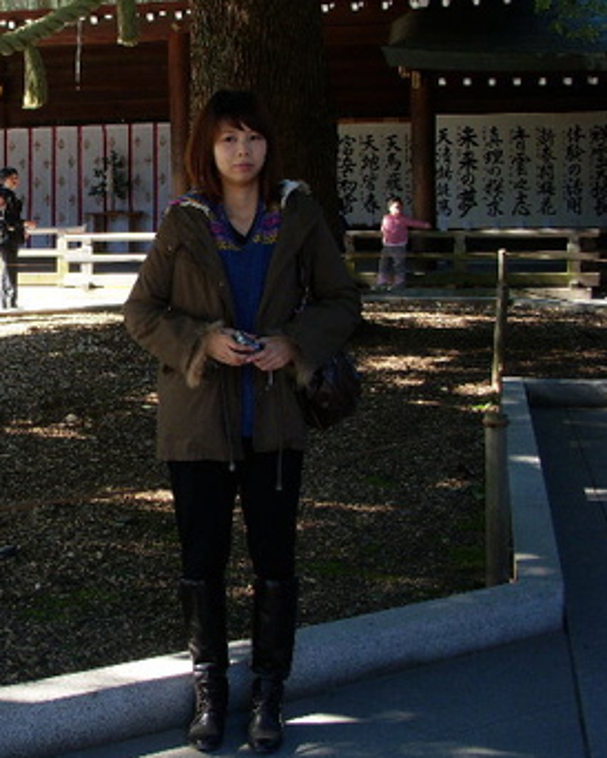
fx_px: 1458
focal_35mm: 65
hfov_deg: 22.3
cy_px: 319
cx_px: -44
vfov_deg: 29.1
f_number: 3.3
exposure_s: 1/100
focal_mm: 6.3
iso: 100
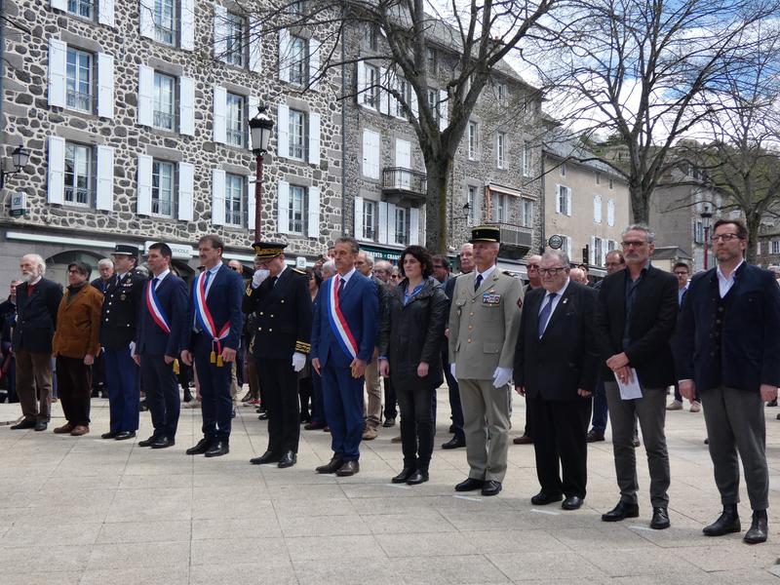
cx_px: 390
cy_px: 292
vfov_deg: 31.5
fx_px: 1037
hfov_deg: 41.2
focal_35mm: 46
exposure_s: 1/400
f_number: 3.8
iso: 80
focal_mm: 8.2
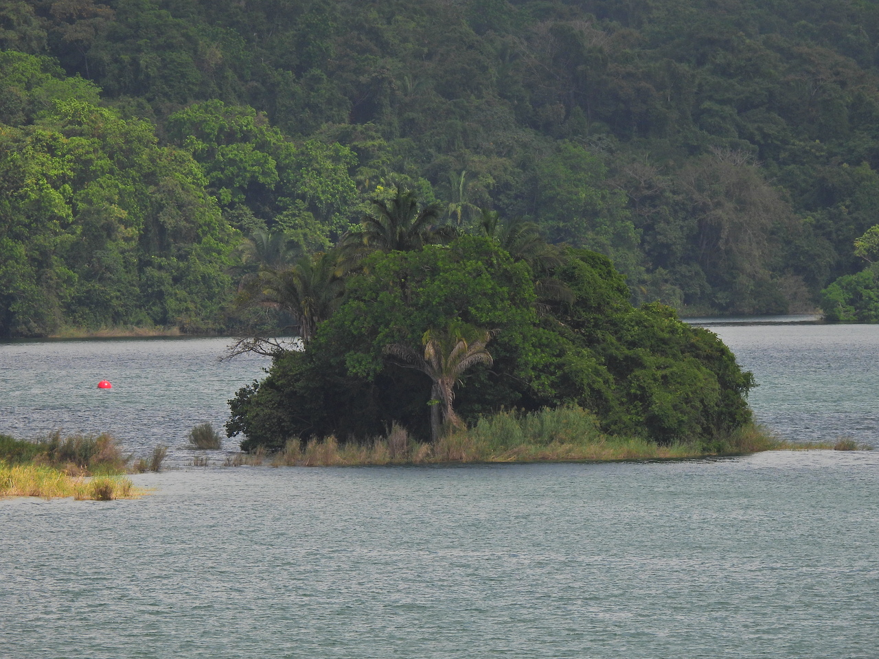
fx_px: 16505
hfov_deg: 3.1
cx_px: 440
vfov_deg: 2.3
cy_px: 330
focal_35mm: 650
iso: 100
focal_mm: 116
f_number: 5.6
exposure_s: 1/800
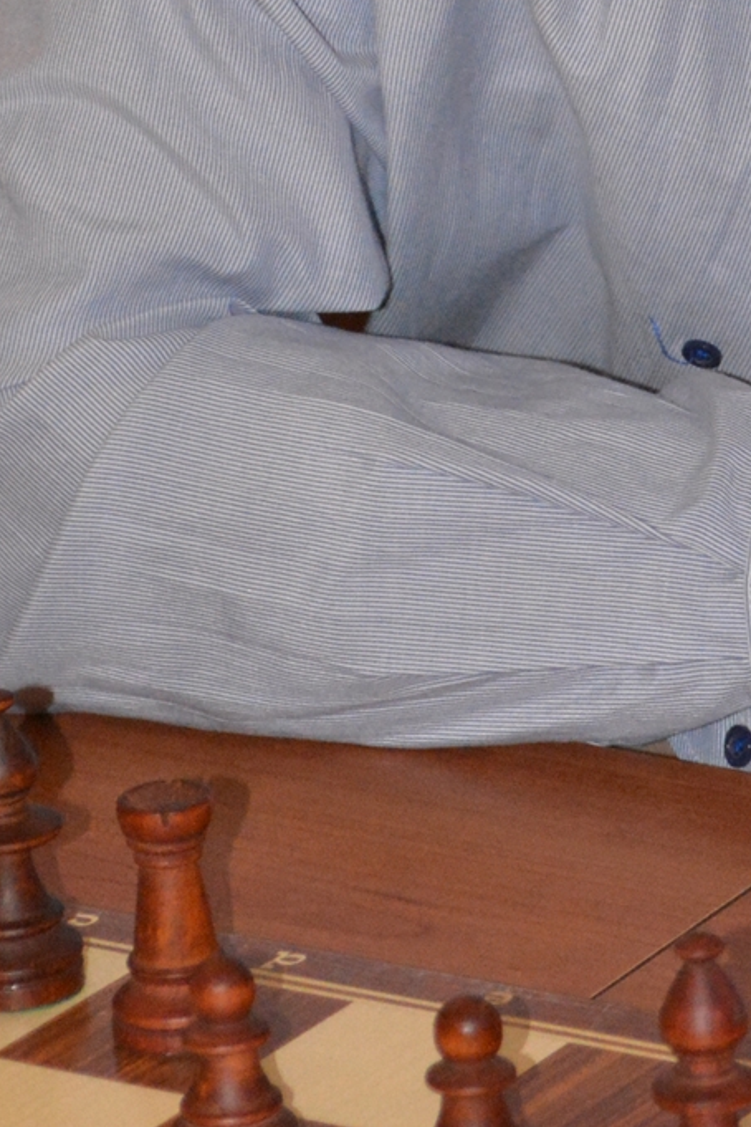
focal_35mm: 238
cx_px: 723
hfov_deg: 5.8
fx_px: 7439
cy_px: -204
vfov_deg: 8.6
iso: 3200
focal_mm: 45
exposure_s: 1/60
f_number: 4.8
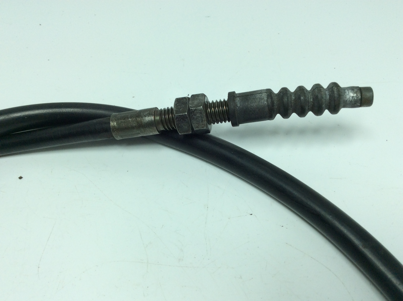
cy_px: 150
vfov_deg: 44.1
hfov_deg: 56.9
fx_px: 372
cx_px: 202
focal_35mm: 32
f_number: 2.4
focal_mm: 3.3
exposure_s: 1/515
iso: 32
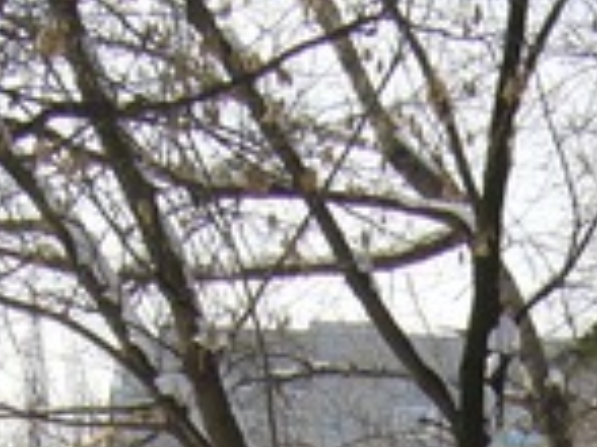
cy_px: 890
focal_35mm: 191
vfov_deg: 7.5
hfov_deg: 10.2
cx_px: 678
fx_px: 3291
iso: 80
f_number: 5.6
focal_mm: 5.8
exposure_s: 1/320
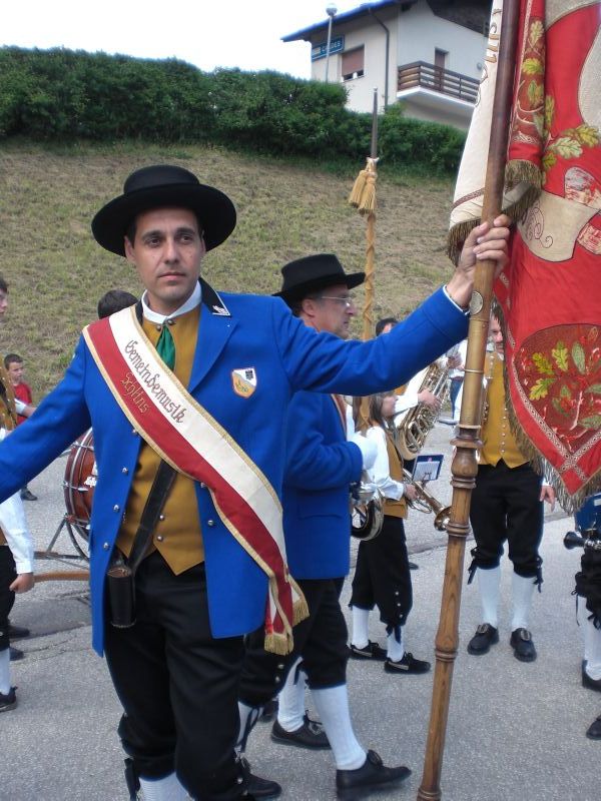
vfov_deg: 51.4
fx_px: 833
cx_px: 300
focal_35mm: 36
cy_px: 400
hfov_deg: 39.7
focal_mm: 6.3
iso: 50
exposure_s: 1/100
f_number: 3.1
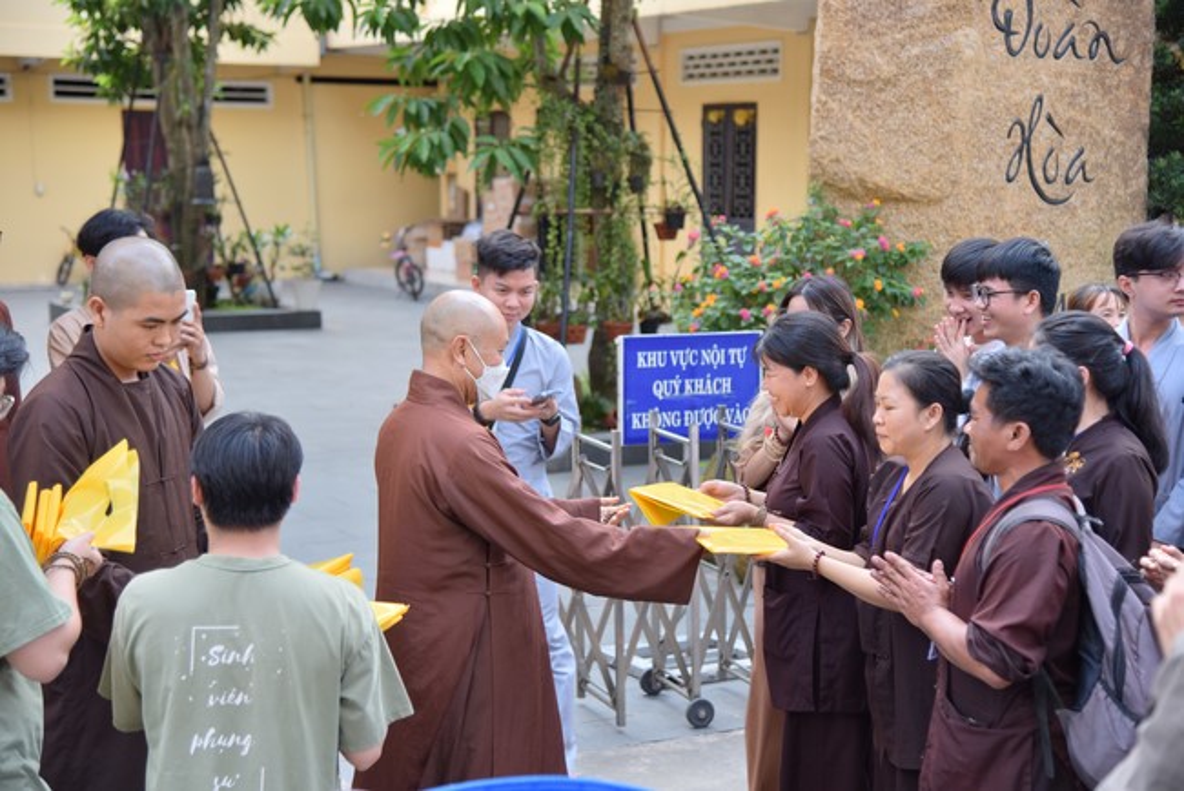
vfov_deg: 21.9
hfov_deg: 32.4
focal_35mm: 62
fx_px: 2040
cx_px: 592
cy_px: 396
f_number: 4
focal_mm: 62
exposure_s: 1/100
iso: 100
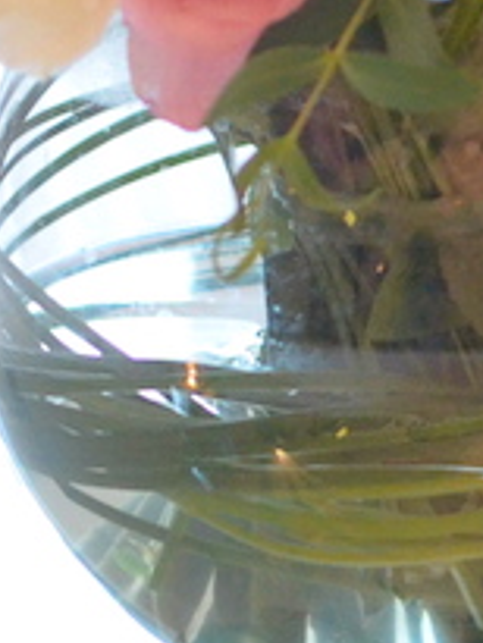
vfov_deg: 4.4
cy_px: 166
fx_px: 8345
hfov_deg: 3.3
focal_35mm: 449
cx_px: 536
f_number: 3.2
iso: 3200
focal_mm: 50
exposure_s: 1/200
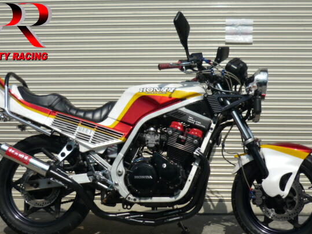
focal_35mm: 57
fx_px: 514
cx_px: 157
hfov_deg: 33.8
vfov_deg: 25.6
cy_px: 133
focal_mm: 5.5
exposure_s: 1/400
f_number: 8
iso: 100
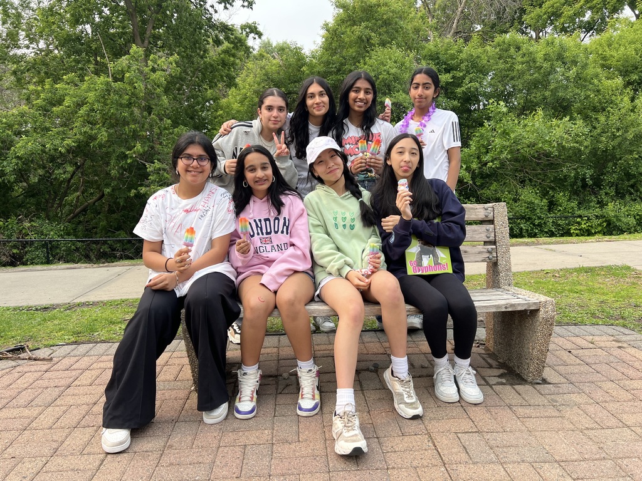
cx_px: 321
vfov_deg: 53.1
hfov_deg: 67.3
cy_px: 240
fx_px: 482
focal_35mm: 26
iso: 50
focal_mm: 5.7
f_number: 1.5
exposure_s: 1/1183
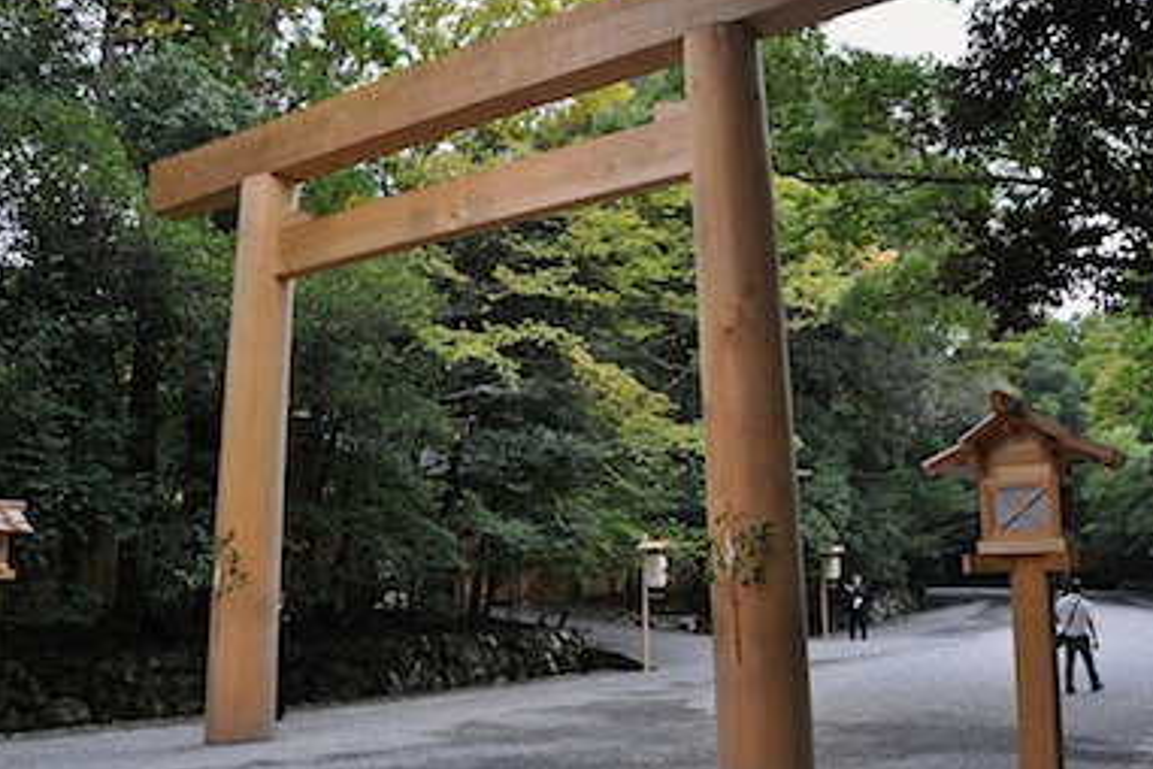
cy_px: 366
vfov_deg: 38.9
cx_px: 572
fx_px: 1089
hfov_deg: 55.8
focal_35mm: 34
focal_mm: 18
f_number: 4.5
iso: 400
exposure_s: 1/80
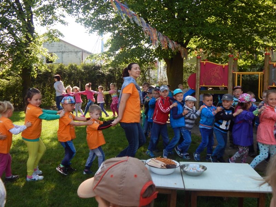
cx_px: 138
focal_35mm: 34
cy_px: 104
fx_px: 271
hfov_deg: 54.0
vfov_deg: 41.8
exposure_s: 1/320
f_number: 3.3
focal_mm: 6.1
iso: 125
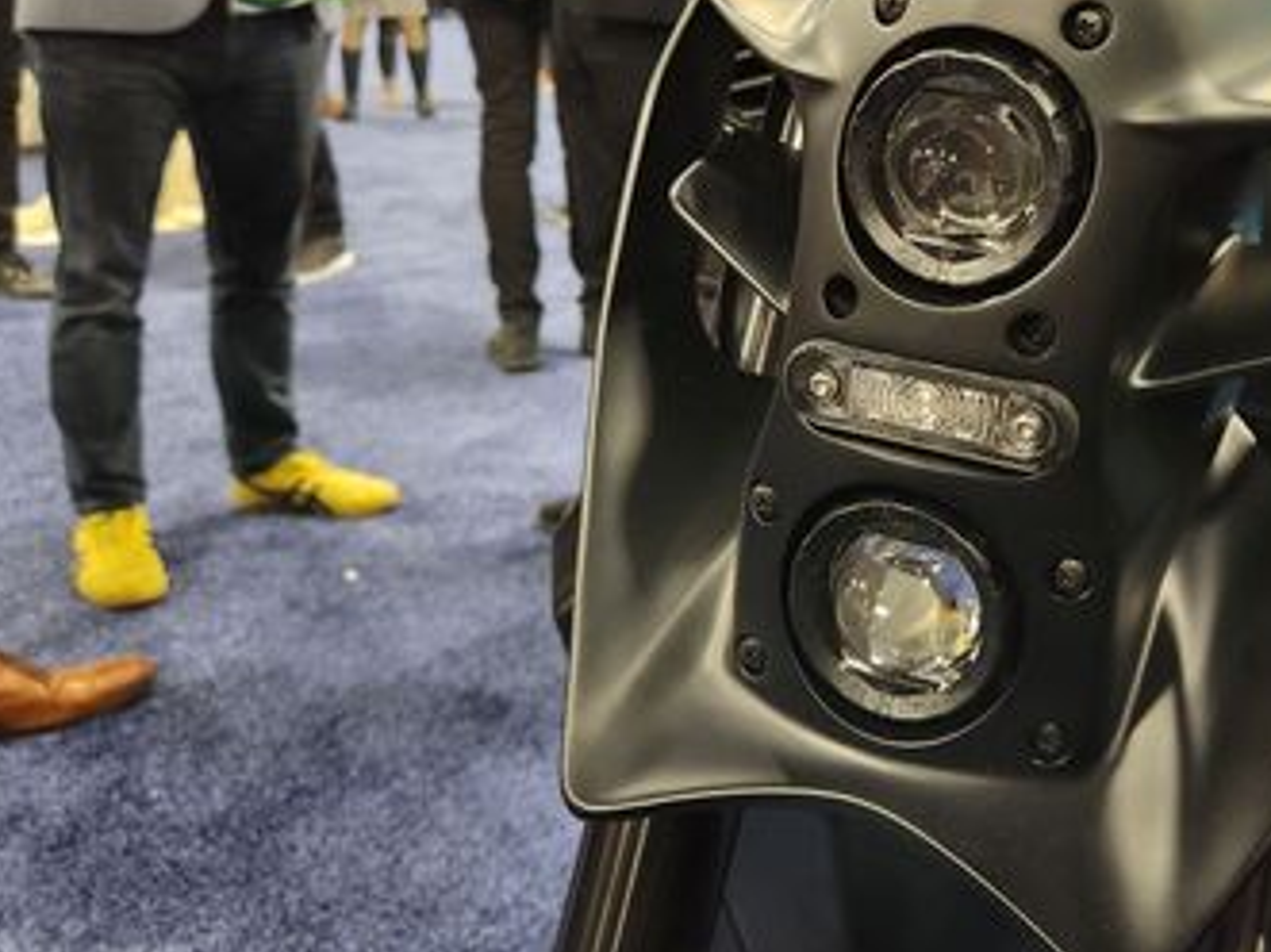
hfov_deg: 47.1
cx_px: 960
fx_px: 1395
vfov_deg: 36.8
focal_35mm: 38
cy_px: 242
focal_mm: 5.4
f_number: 1.8
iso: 640
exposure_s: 1/50
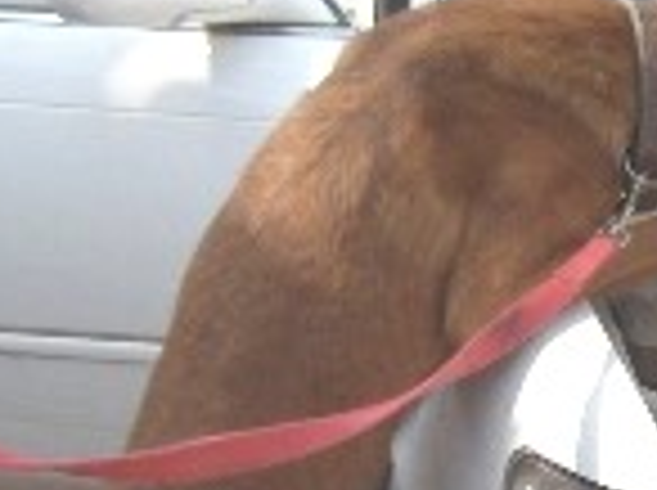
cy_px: 432
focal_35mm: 171
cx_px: 738
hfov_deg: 11.4
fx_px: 3240
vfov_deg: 8.6
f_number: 2.8
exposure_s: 1/877
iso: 100
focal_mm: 8
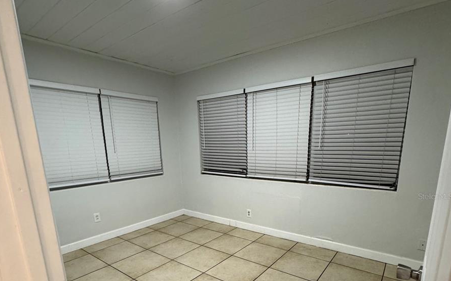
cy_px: 196
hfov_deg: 85.1
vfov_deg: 57.8
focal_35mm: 20
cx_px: 226
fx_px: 246
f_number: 2.2
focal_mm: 2.22
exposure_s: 1/60
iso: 320
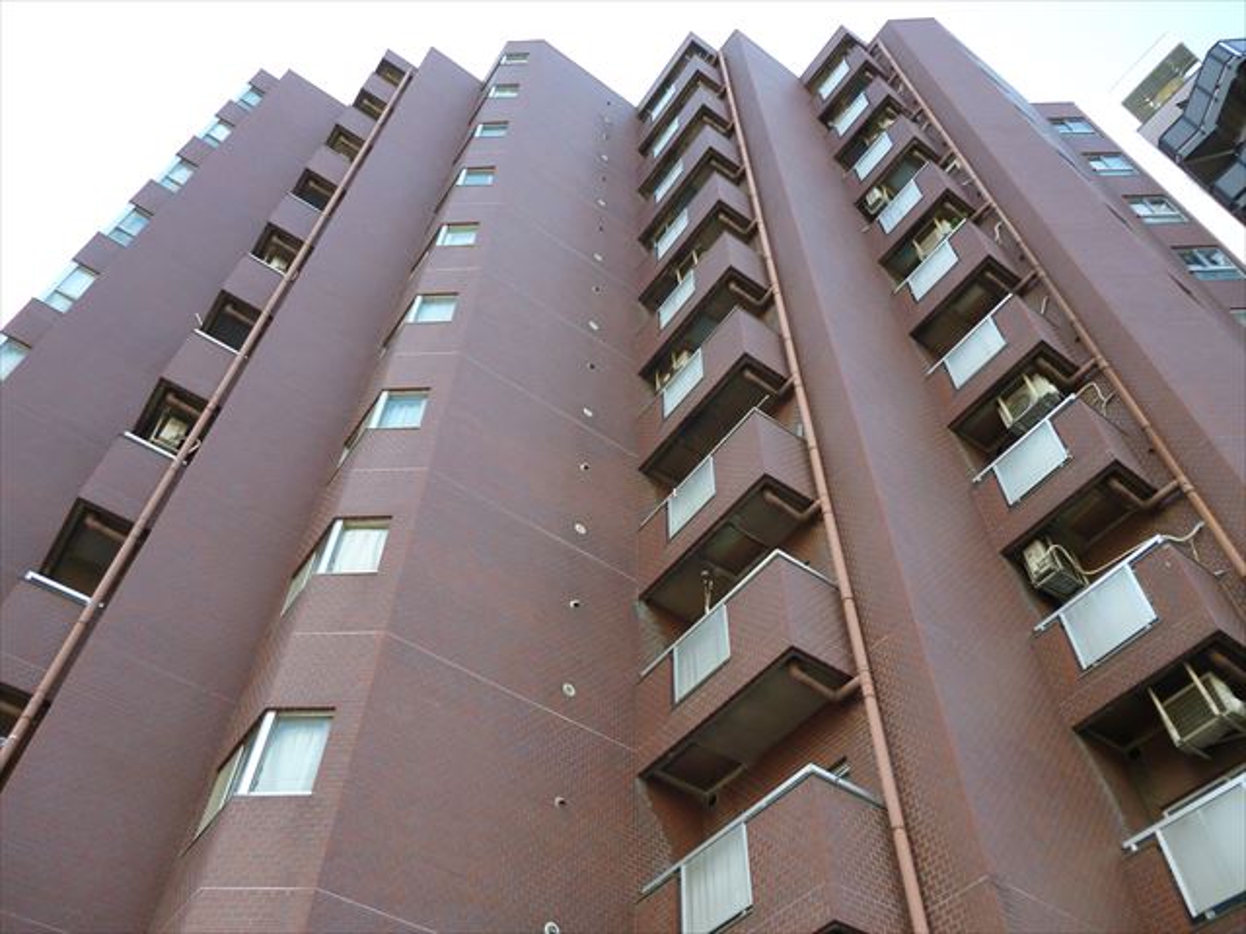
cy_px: 467
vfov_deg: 49.7
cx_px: 623
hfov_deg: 63.4
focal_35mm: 28
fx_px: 1008
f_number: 3.1
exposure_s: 1/100
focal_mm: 5
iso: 100
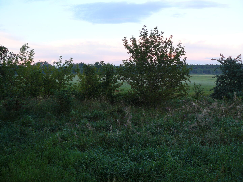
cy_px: 91
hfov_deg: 51.4
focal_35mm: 36
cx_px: 122
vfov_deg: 39.7
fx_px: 253
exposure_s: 1/40
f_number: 2.8
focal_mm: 6
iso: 100
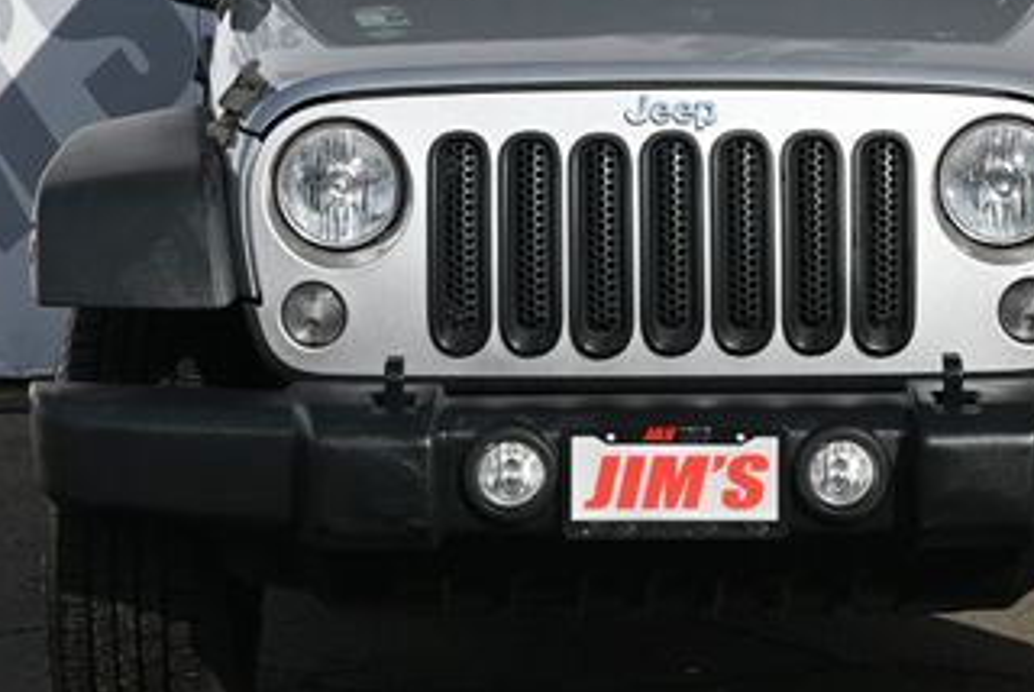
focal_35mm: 132
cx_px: 666
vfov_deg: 10.4
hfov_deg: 15.5
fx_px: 3795
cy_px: 175
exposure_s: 1/320
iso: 100
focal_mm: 44
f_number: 6
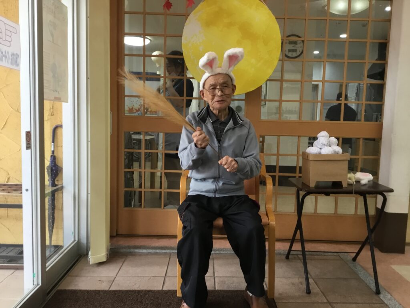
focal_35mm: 31
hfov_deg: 58.4
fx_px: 367
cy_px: 154
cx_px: 205
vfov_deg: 45.4
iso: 64
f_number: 2.4
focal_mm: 3.3
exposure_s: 1/30
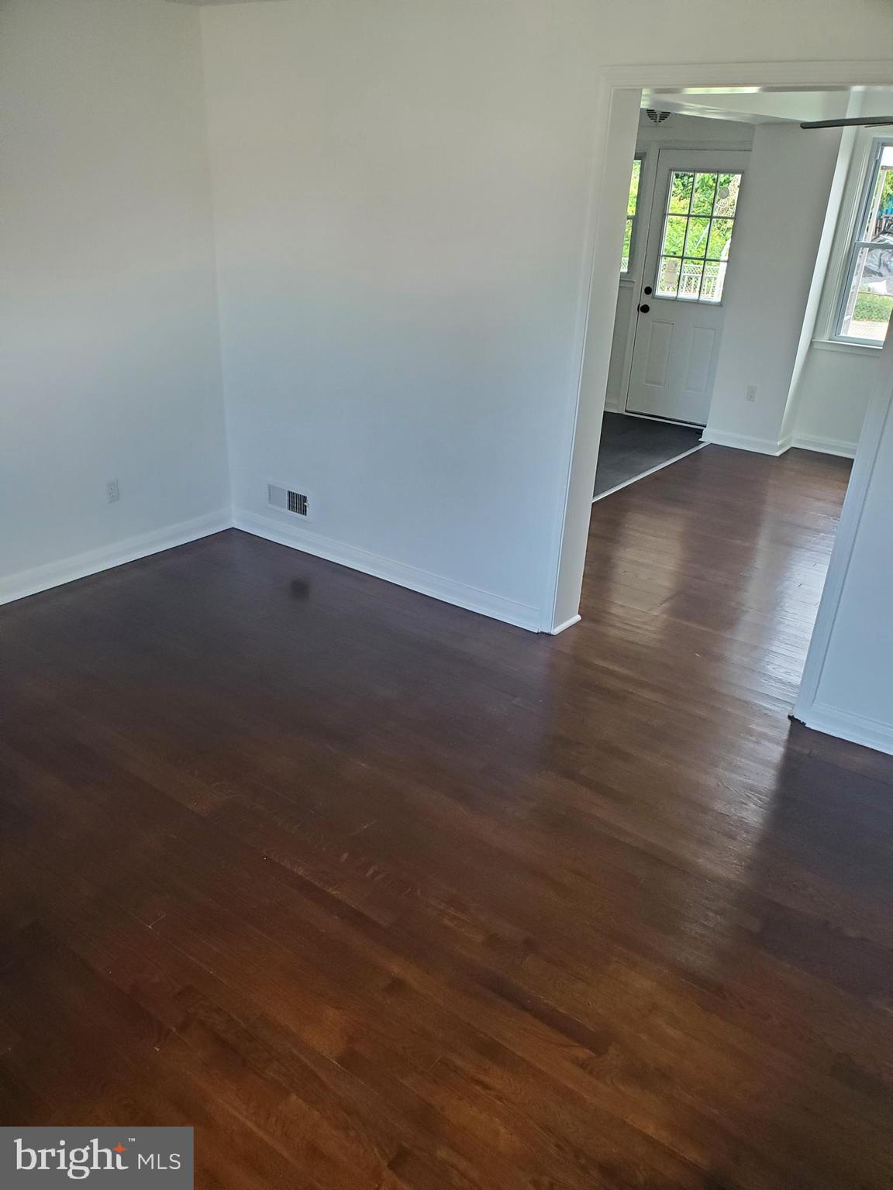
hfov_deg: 53.1
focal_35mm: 26
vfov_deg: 67.3
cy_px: 595
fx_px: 894
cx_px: 446
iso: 320
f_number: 2.4
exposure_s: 1/100
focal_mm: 4.3
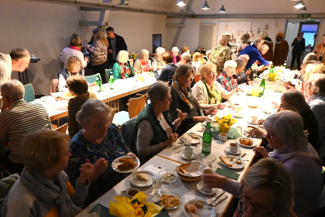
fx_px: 226
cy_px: 109
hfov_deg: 71.5
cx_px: 167
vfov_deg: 51.3
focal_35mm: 25
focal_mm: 16
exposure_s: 1/25
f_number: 8
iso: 6400
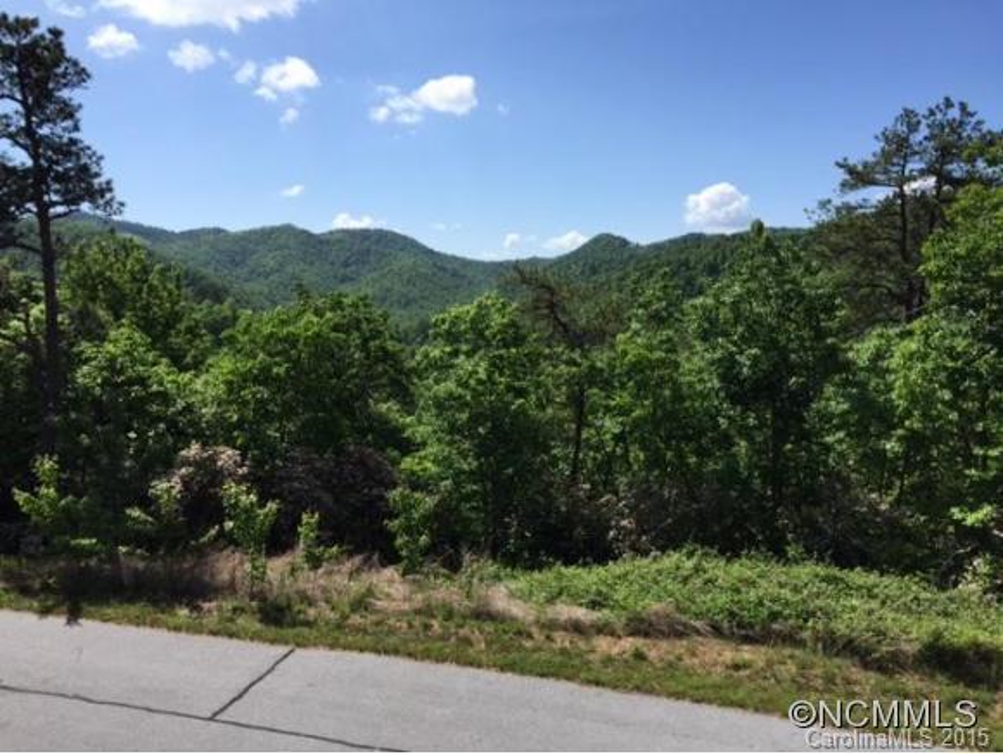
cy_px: 377
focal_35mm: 29
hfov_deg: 61.6
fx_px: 841
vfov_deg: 48.3
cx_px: 502
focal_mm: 4.15
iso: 32
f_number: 2.2
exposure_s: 1/2083
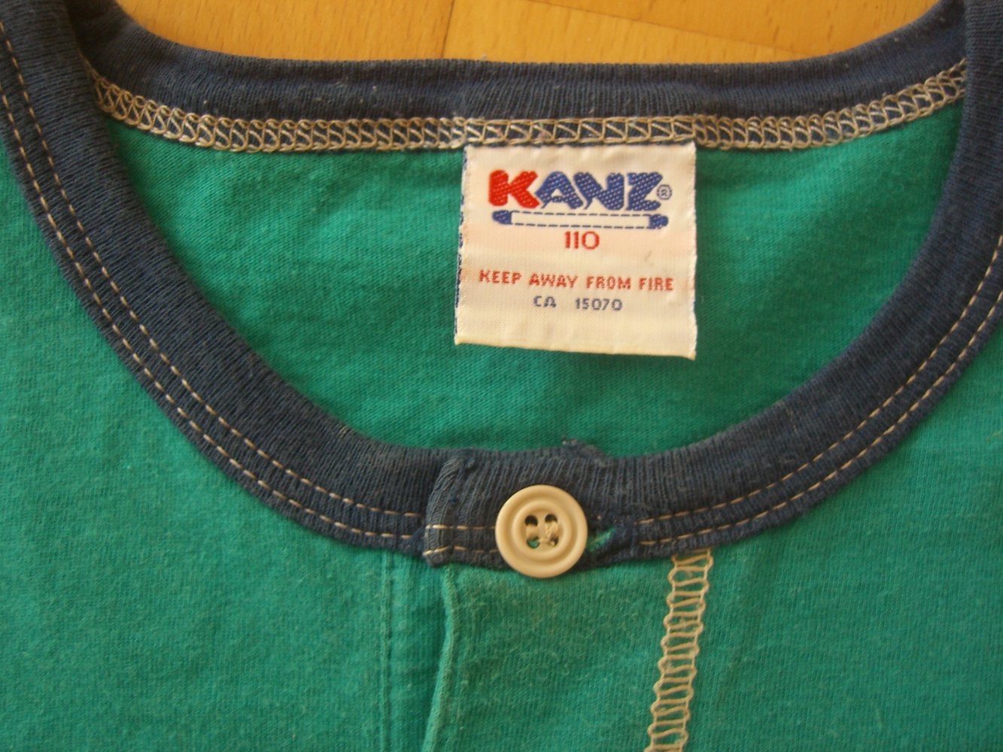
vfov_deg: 37.7
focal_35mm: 38
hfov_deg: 49.0
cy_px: 376
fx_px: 1101
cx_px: 502
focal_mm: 7.9
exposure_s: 1/50
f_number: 2.8
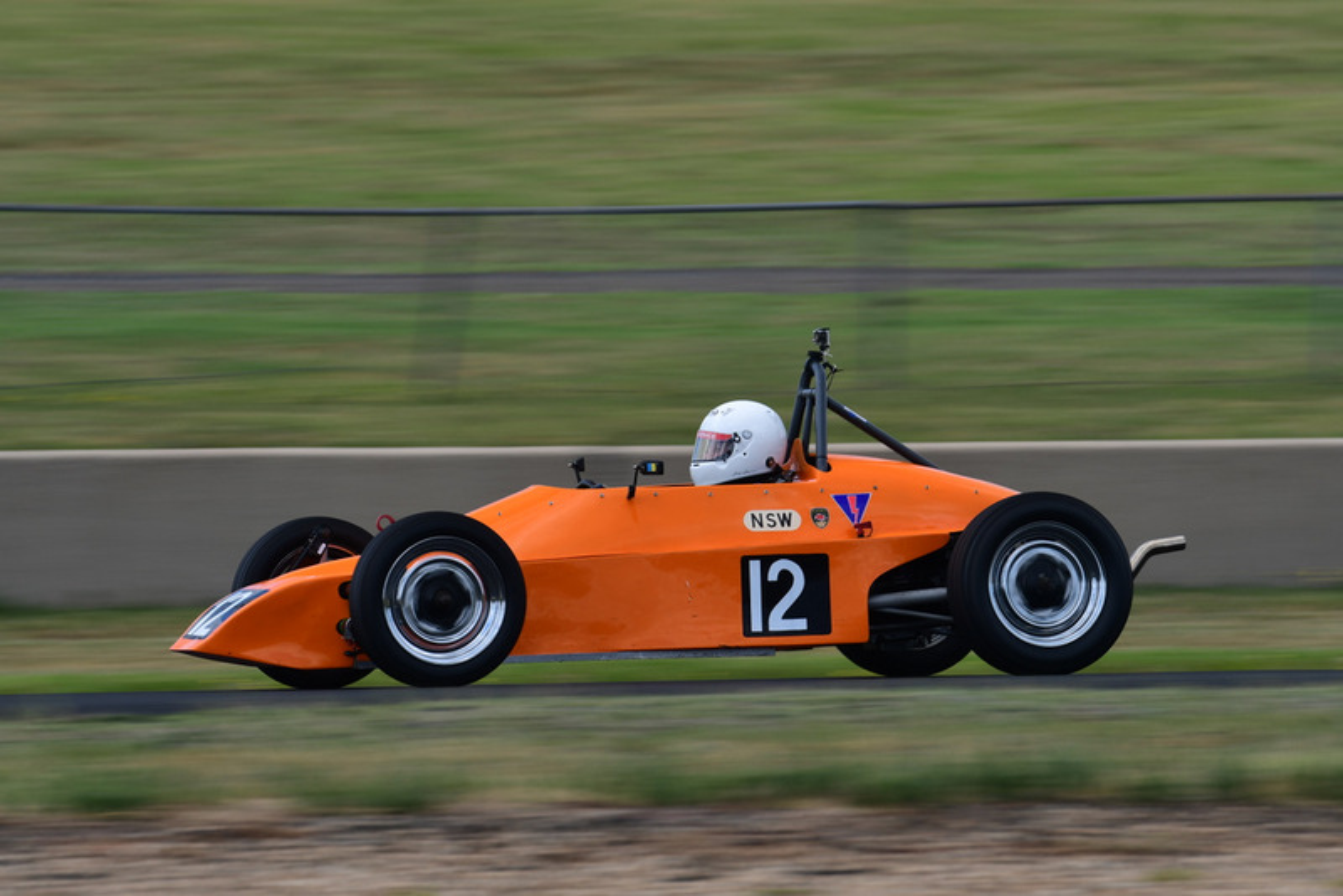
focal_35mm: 292
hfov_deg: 7.0
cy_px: 448
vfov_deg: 4.7
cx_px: 672
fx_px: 10915
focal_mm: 195
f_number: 10
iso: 100
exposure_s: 1/125
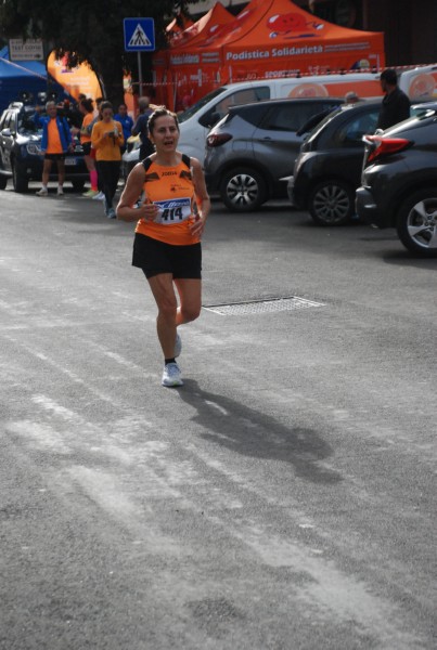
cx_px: 218
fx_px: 1902
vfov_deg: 19.4
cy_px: 325
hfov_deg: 13.1
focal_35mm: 105
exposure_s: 1/1600
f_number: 6.3
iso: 1000
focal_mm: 70
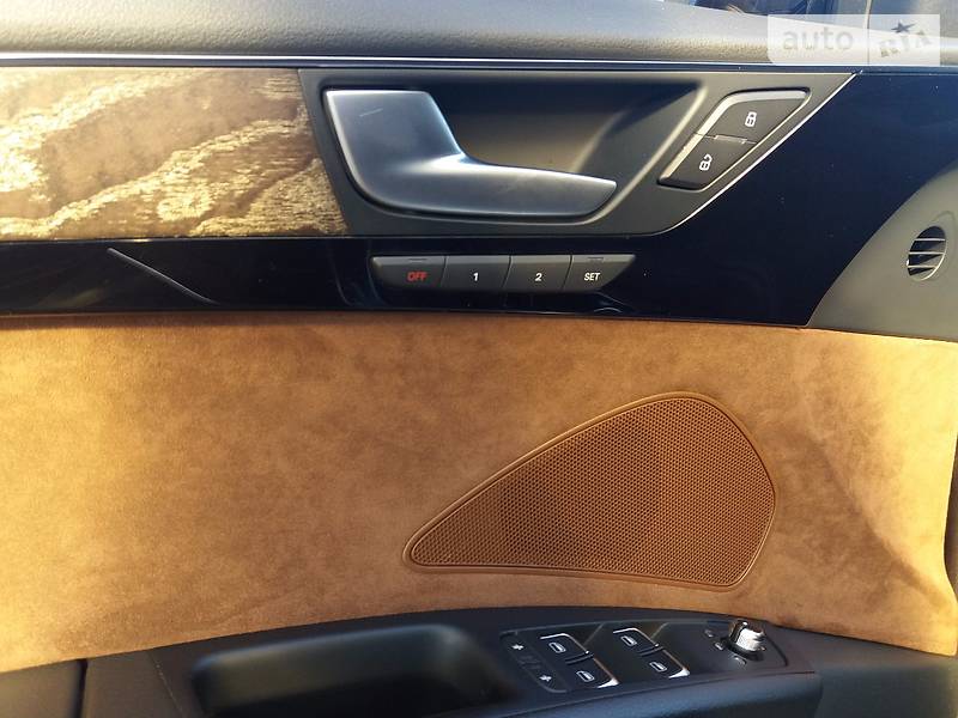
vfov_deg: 49.7
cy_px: 359
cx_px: 479
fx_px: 775
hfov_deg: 63.4
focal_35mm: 28
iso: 64
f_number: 1.9
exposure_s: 1/33
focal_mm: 3.7
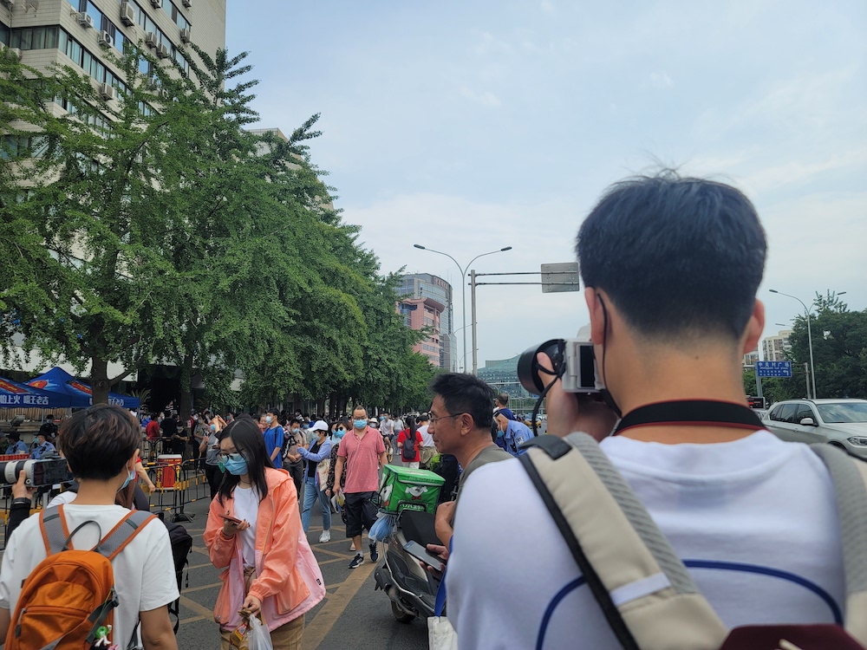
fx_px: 626
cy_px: 325
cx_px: 434
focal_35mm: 25
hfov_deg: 69.4
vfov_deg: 54.9
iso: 20
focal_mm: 7
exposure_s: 1/660
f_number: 1.8
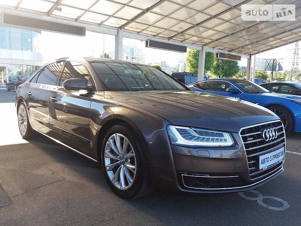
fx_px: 243
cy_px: 113
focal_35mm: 28
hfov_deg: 63.4
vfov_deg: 49.7
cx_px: 150
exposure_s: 1/232
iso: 64
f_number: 1.9
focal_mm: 3.7
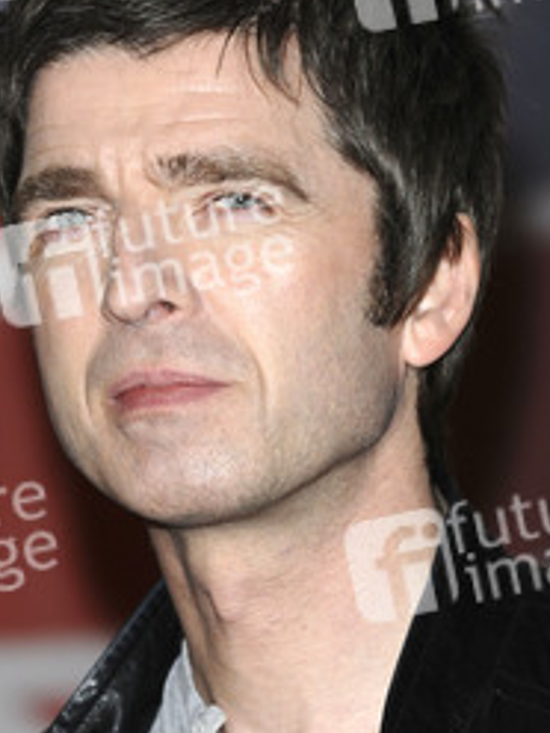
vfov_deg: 5.5
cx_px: 229
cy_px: 405
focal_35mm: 361
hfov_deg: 4.1
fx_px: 7643
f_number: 4.5
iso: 320
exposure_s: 1/160
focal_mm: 155
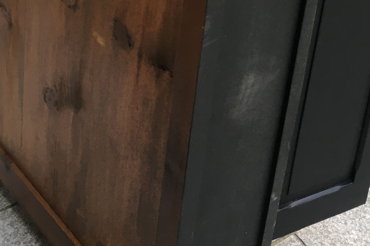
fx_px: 730
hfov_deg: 28.4
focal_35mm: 71
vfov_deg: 17.2
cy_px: -130
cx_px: 224
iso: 25
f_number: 2.2
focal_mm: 4.15
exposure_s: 1/33
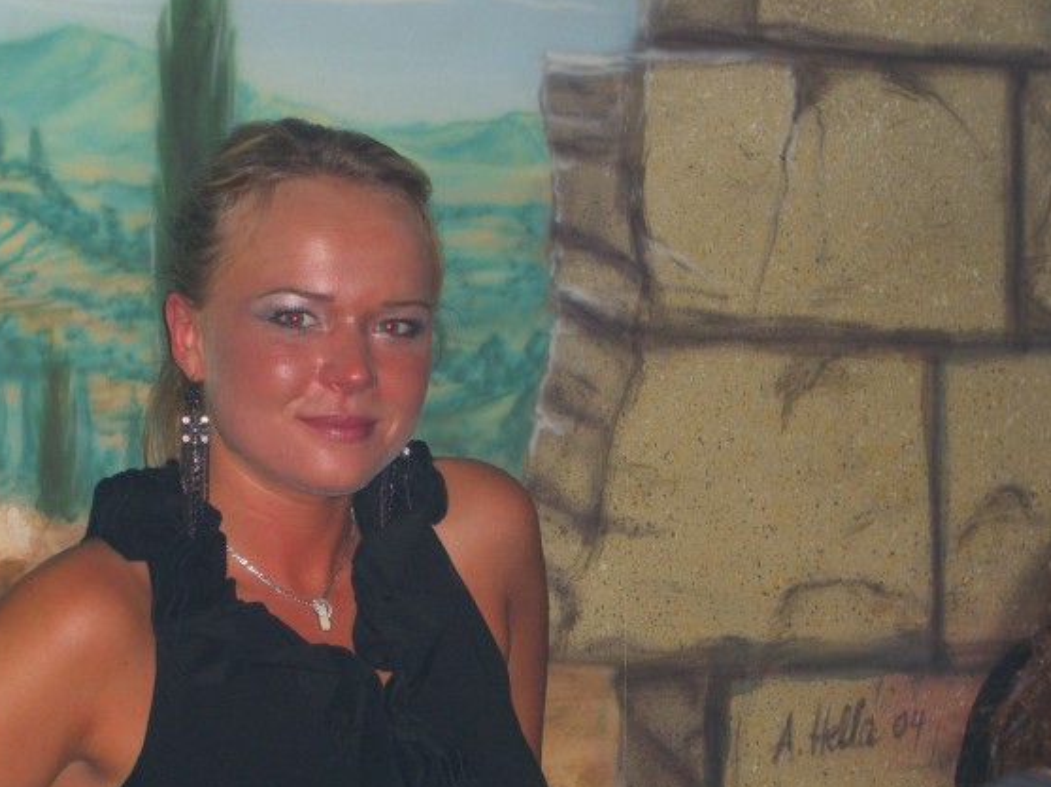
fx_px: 3489
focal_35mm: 115
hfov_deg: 17.1
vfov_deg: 12.8
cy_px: 517
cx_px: 342
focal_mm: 16.6
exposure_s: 1/60
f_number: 4.4
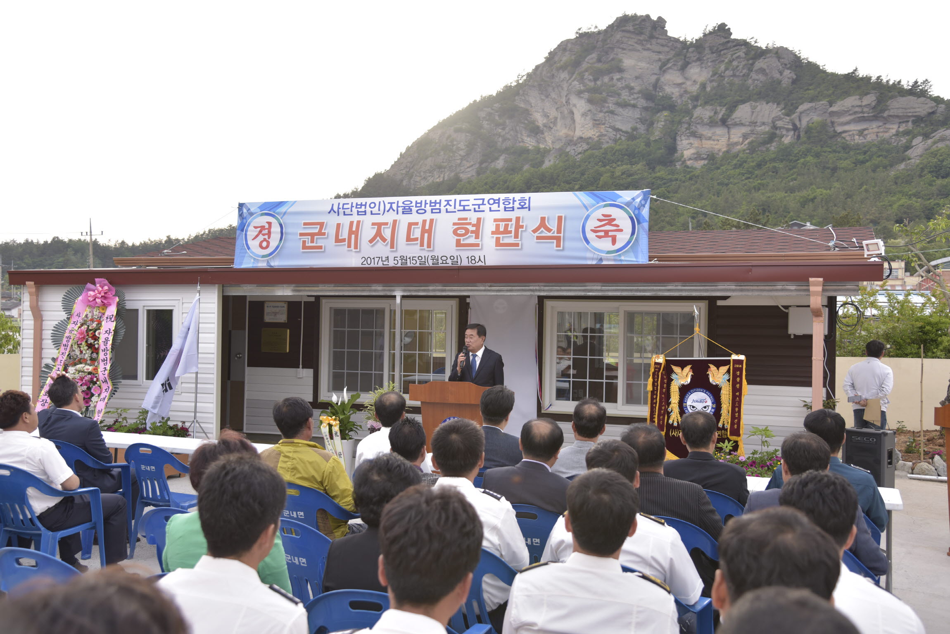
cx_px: 475
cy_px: 317
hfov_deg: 50.7
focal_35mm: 38
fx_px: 1003
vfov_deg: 35.1
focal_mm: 38
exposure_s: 1/125
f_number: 4.5
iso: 100
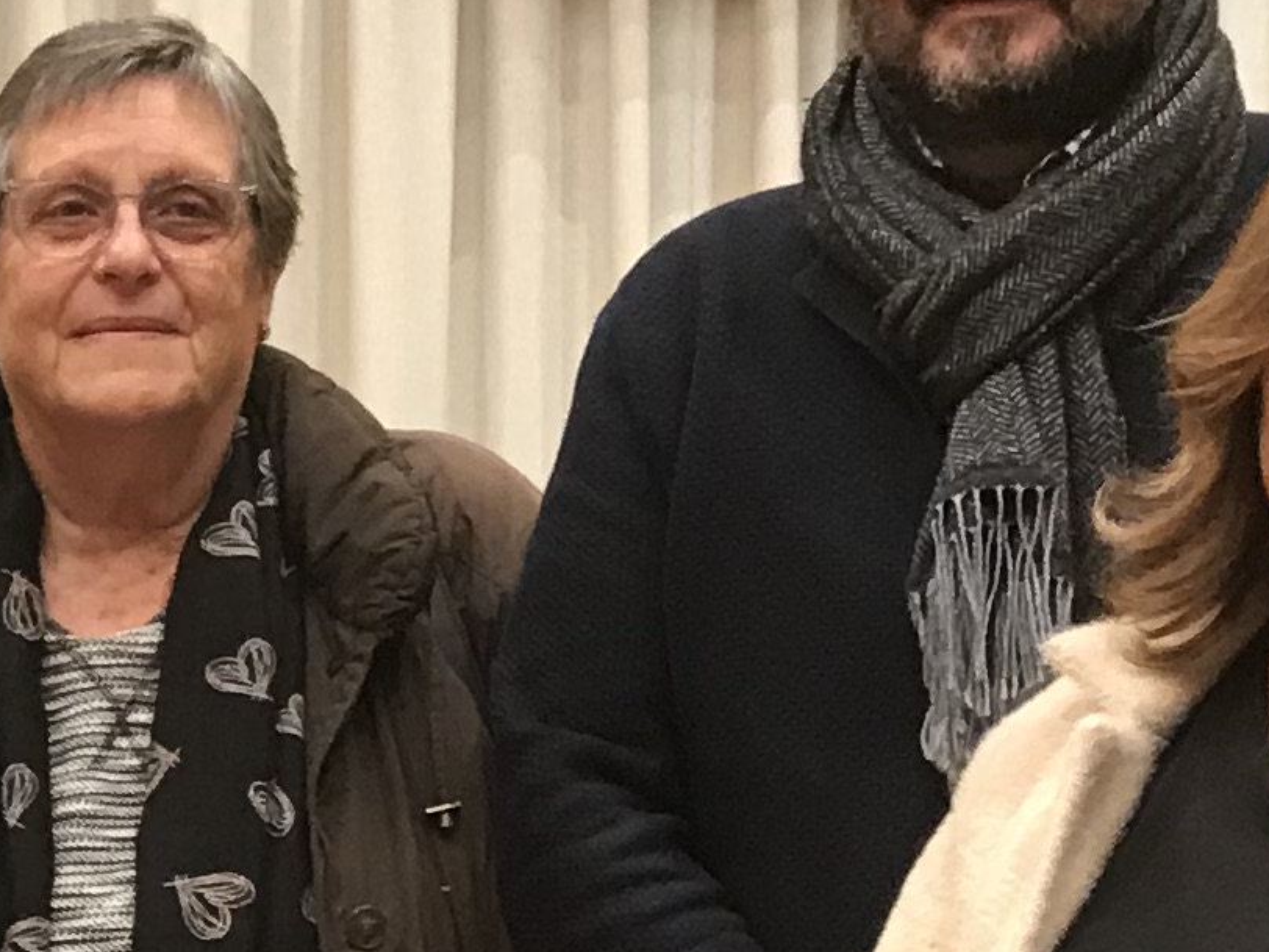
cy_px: 1505
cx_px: -836
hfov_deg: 13.1
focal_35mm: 139
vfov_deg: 10.3
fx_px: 5096
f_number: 1.8
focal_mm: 3.99
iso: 40
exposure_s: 1/17
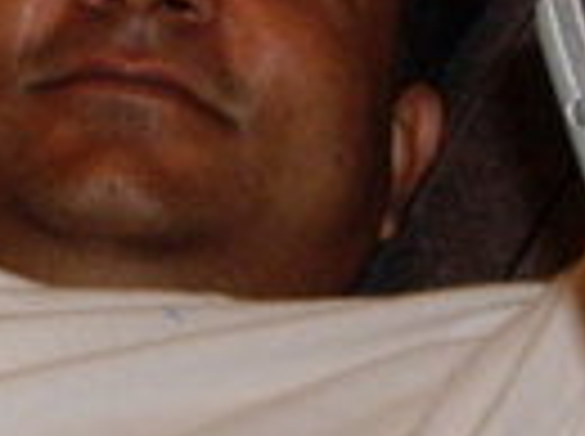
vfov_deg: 4.6
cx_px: 18
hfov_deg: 6.1
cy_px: -13
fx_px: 5482
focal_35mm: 325
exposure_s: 1/80
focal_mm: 10.7
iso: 200
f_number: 3.6
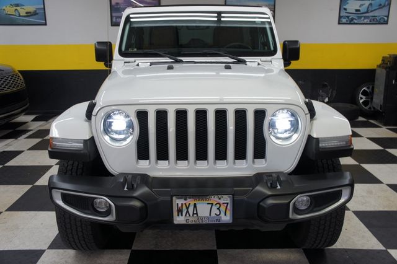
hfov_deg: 59.5
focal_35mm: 32
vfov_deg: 41.7
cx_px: 198
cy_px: 132
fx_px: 347
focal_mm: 21
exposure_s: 1/40
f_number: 4
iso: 200
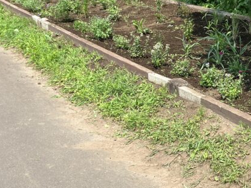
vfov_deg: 20.4
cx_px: 194
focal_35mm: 72
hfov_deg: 26.6
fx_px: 522
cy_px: 64
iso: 32
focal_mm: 3.99
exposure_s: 1/783
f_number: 1.8
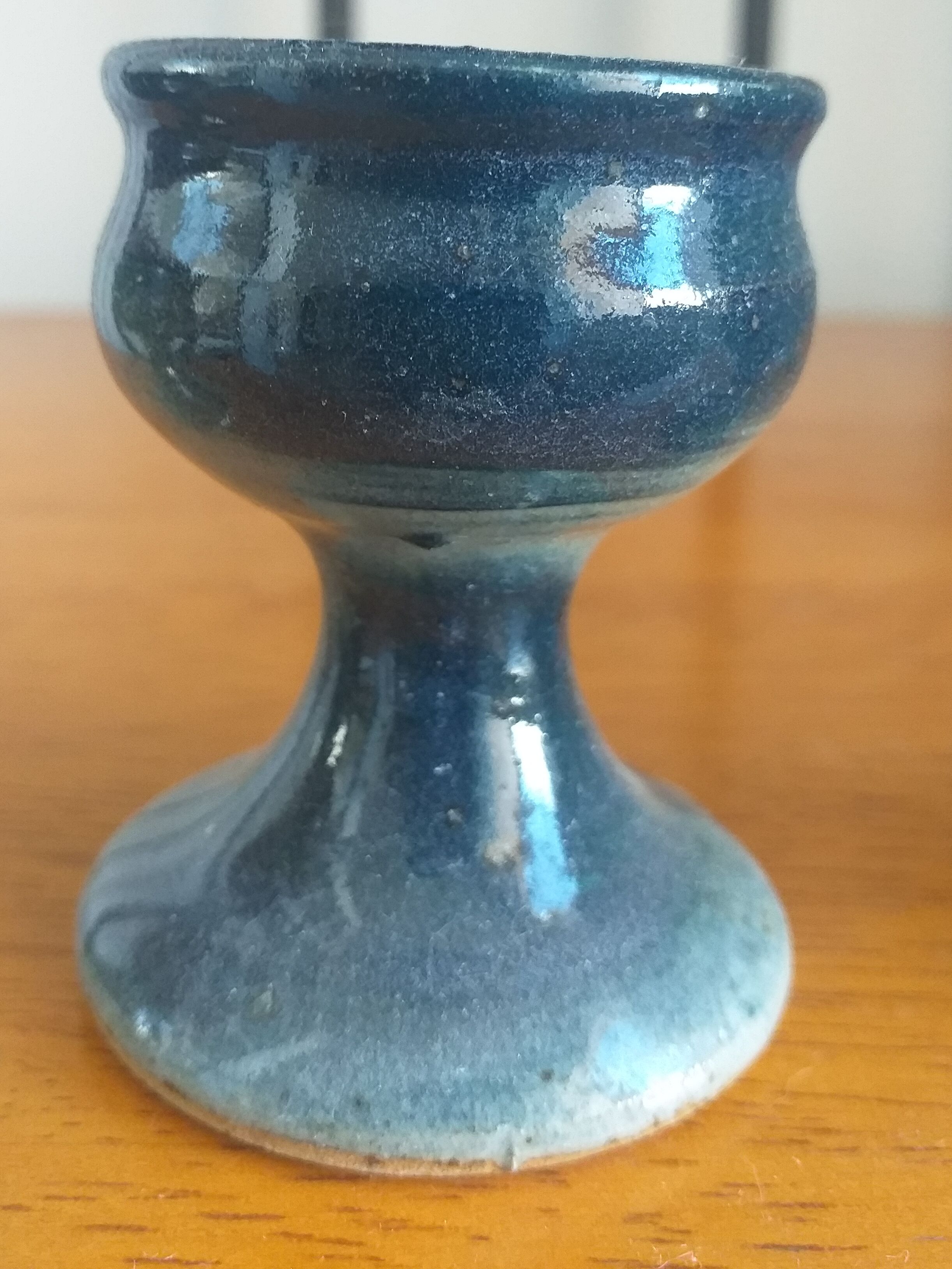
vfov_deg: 54.7
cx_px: 441
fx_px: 1210
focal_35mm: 33
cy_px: 468
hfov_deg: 42.9
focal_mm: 3.6
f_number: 1.9
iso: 200
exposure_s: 1/50
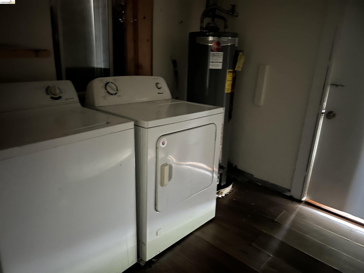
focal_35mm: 26
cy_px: 136
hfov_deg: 67.3
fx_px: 273
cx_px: 182
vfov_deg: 53.1
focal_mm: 5.7
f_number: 1.5
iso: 1000
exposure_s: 1/2
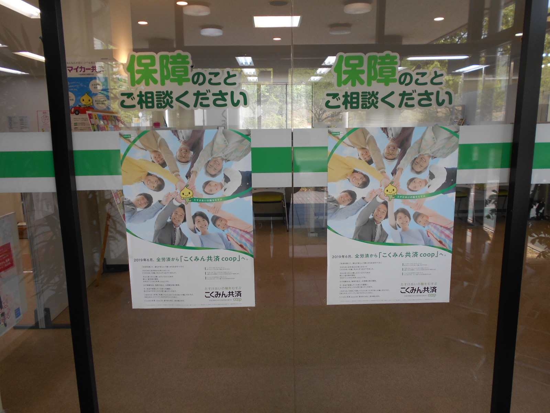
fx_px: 413
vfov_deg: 53.1
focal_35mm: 26
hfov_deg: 67.3
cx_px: 275
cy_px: 206
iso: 80
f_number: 3.2
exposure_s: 1/80
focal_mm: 4.6
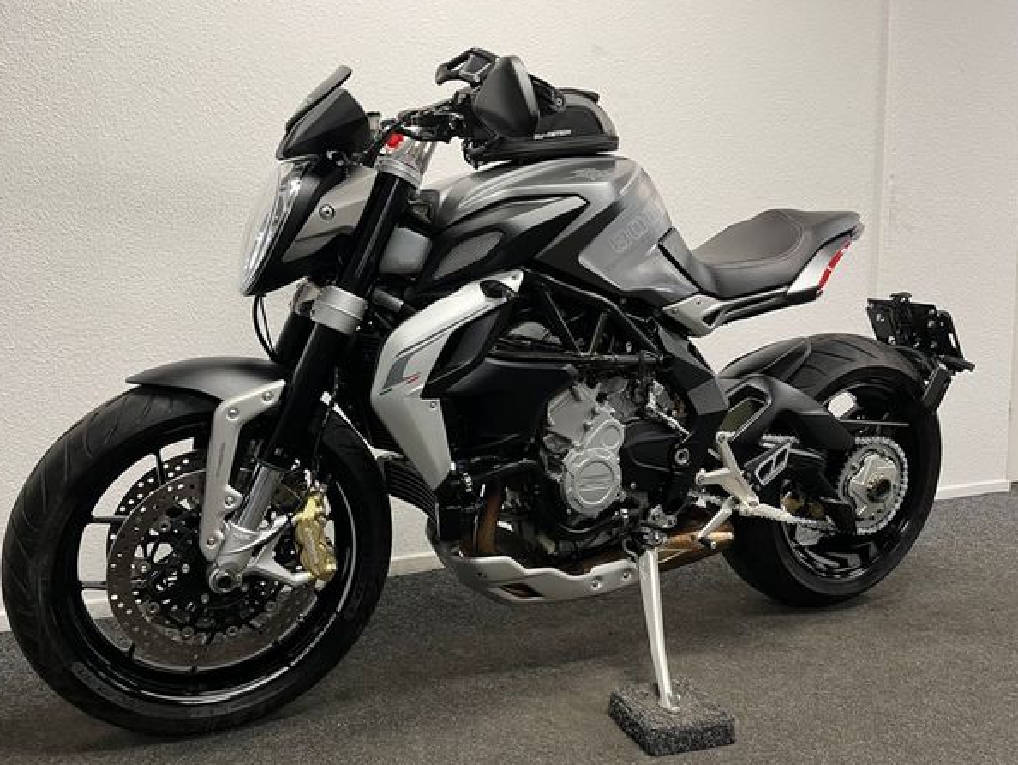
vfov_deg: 49.8
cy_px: 360
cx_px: 473
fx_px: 824
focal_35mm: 28
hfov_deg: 63.4
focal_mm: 5.1
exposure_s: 1/50
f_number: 1.6
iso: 100
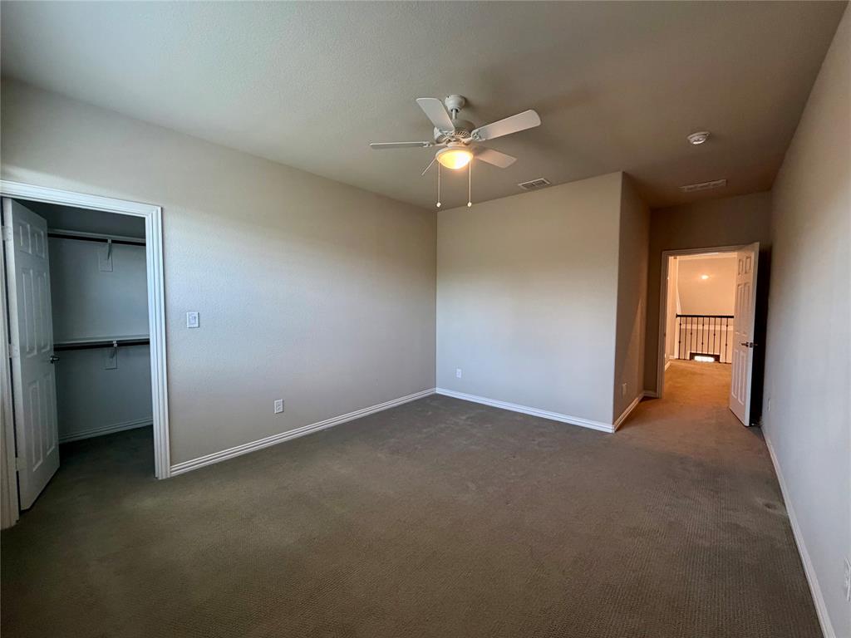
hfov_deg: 102.1
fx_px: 344
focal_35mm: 14
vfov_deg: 85.7
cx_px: 426
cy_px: 319
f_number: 2.2
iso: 250
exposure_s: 1/60
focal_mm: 2.22
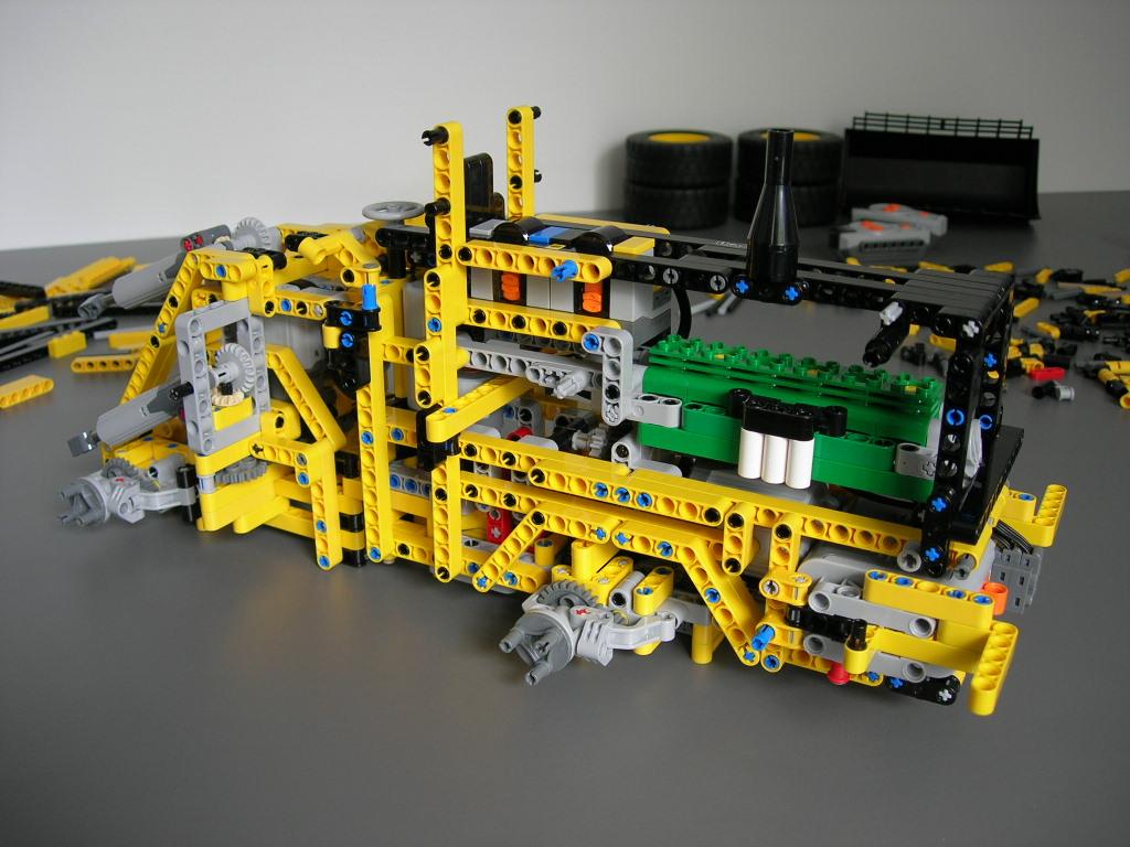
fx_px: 1240
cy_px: 424
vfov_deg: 37.7
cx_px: 565
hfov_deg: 49.0
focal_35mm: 38
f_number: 2.8
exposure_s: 1/30.8
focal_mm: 7.8
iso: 64
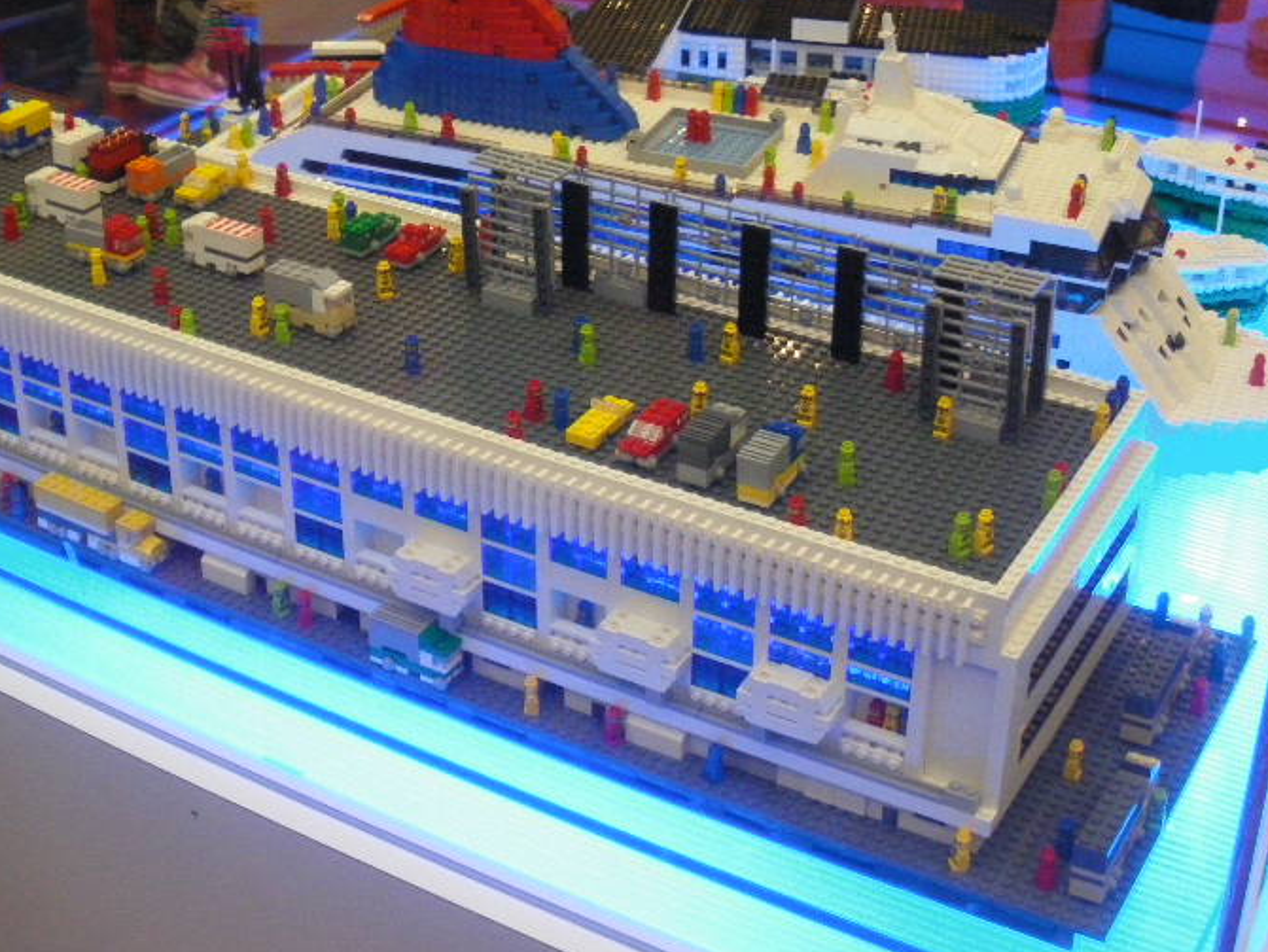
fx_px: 2015
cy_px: 244
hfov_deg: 34.9
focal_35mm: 55
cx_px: 570
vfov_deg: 26.3
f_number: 3.5
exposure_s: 1/60
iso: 400
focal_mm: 6.3
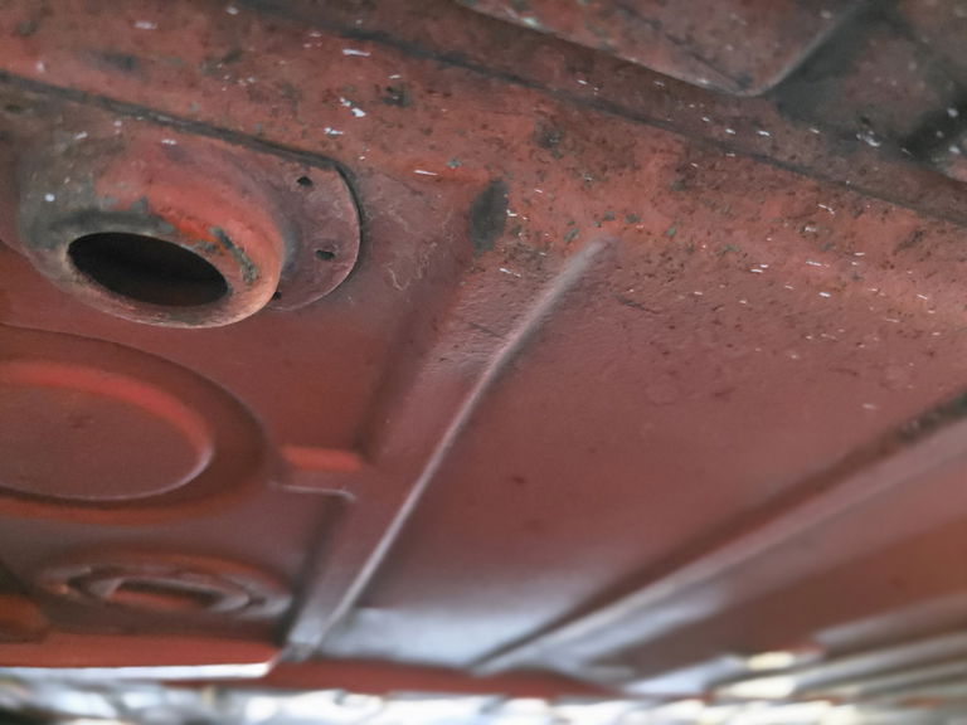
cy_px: 362
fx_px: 643
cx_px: 484
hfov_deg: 73.9
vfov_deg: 58.9
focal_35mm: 23
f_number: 1.7
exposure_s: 1/120
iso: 2500
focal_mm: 6.3
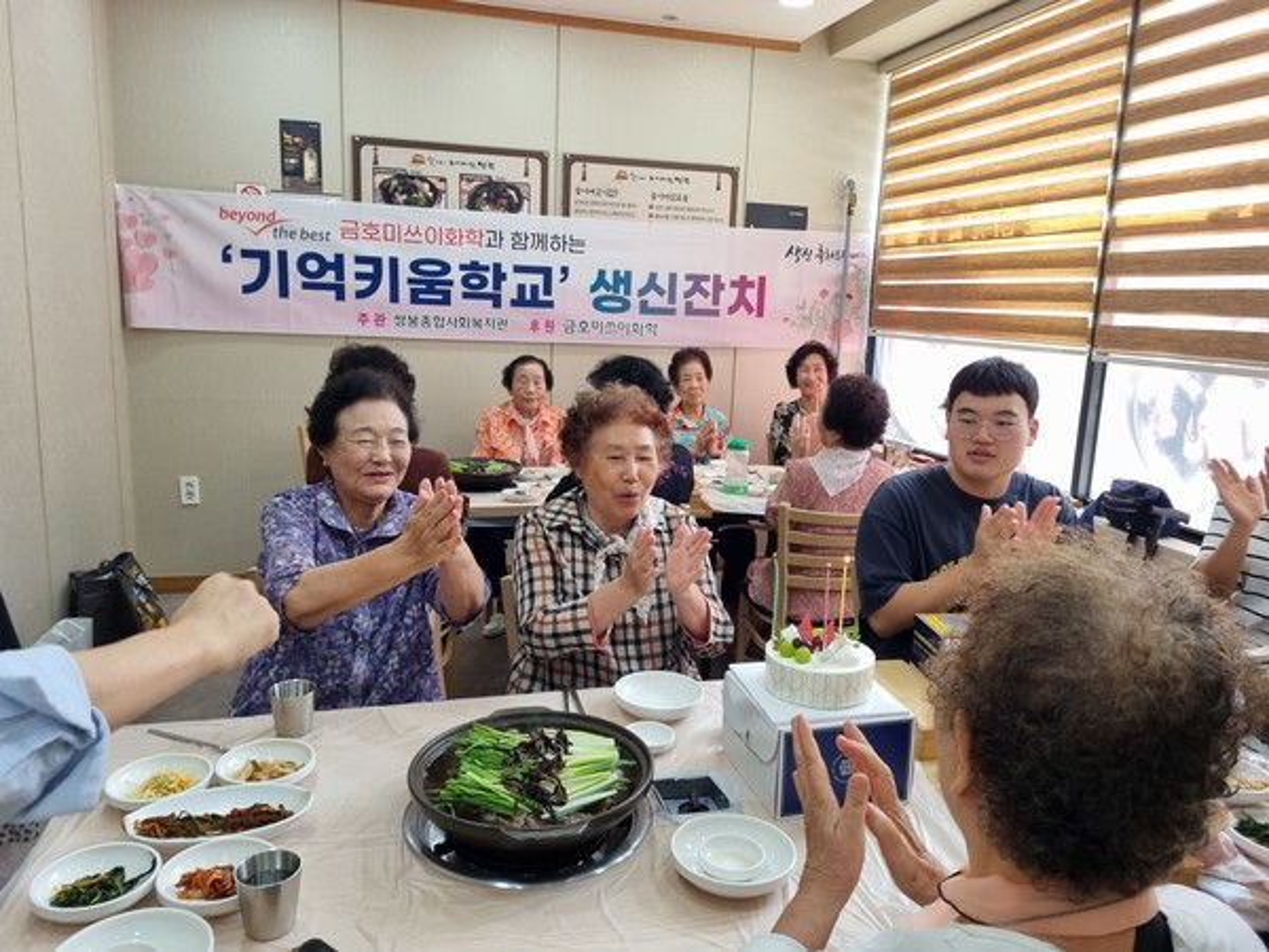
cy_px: 476
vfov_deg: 53.1
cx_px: 634
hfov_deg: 67.3
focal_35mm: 26
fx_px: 953
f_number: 1.8
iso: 160
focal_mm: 5.4
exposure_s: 1/120
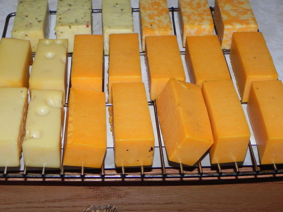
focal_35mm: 61
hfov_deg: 31.7
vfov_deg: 24.0
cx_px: 135
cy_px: 105
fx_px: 499
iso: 200
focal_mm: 9.2
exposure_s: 1/30
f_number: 3.5
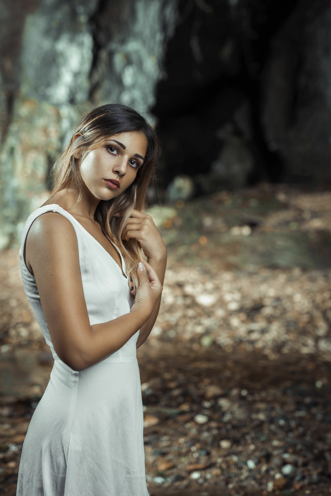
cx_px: 166
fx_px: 690
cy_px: 248
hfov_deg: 27.0
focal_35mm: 50
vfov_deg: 39.6
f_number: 2.2
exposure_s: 1/250
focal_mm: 50
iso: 200
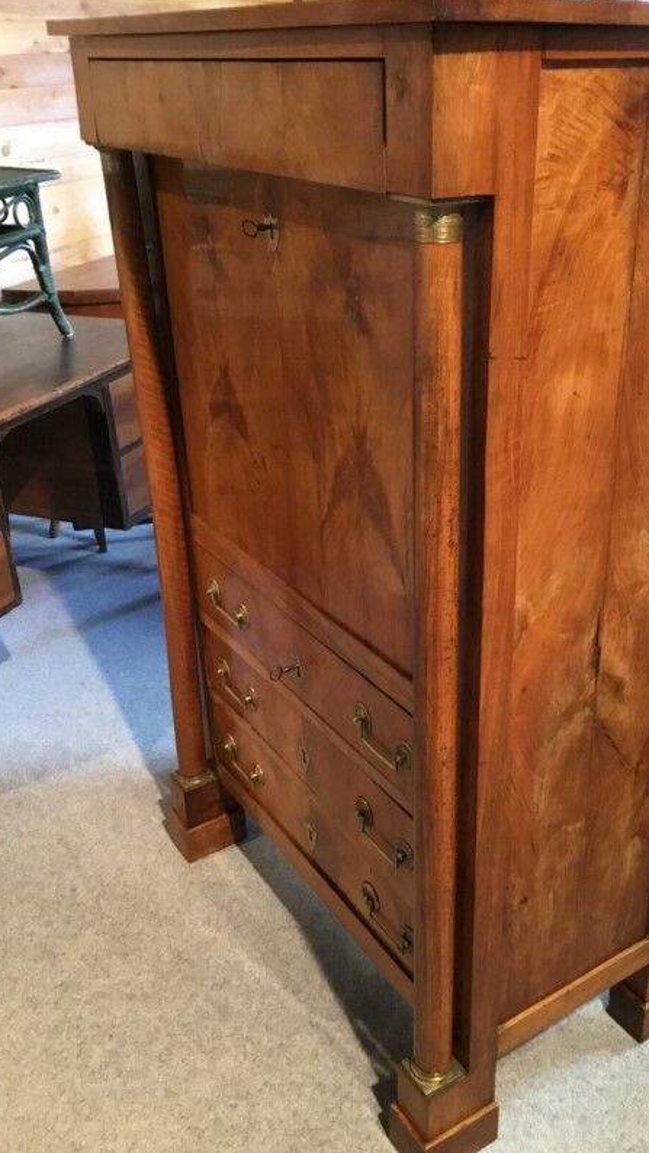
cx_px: 418
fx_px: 1041
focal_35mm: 34
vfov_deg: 58.0
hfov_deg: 34.4
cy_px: 574
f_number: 2.4
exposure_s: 1/25
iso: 200
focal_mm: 3.3
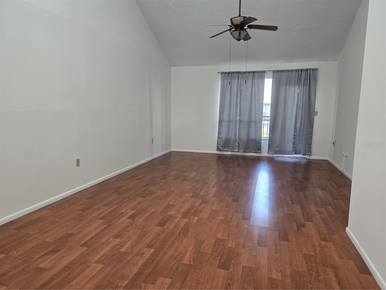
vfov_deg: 58.9
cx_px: 193
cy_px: 145
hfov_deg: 73.9
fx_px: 256
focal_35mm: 23
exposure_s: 1/120
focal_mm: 5.4
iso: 250
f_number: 1.8
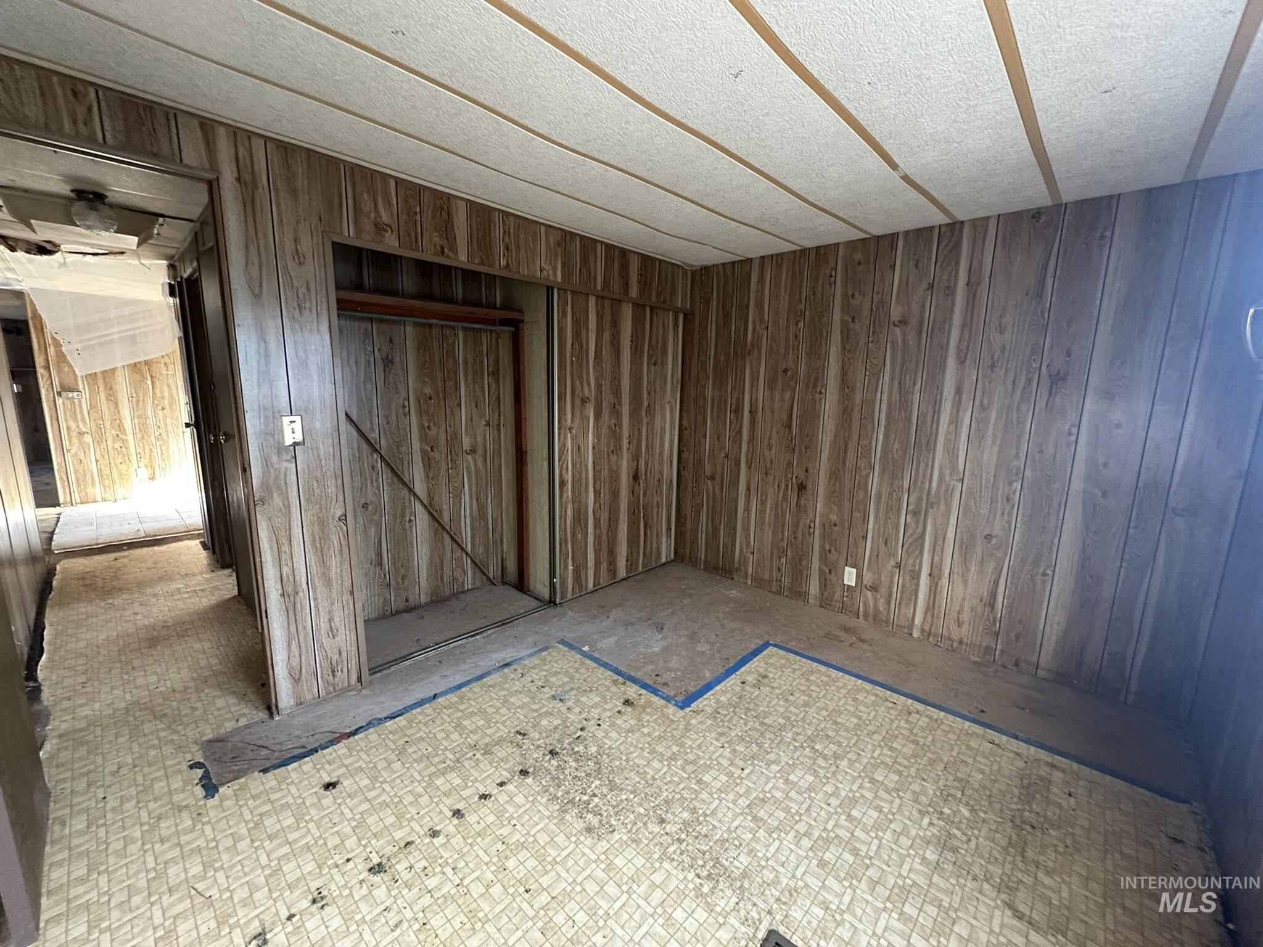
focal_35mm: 14
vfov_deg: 85.7
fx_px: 511
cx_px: 632
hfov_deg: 102.1
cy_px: 474
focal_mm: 2.22
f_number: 2.2
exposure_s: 1/60
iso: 500
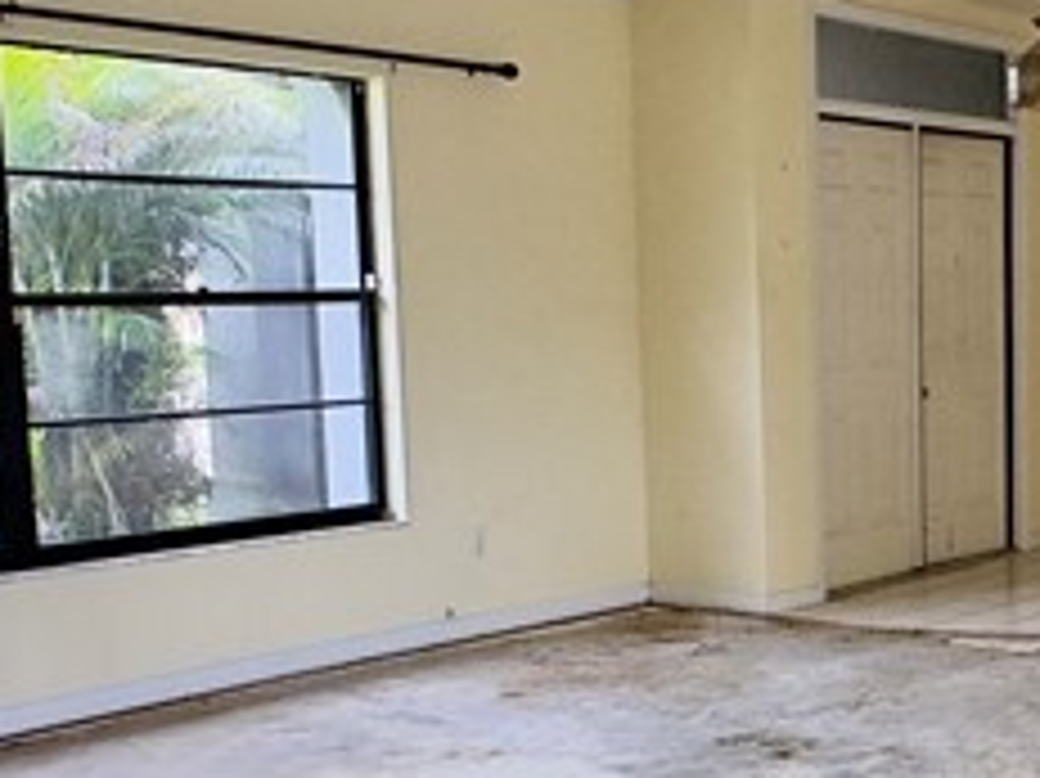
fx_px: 1862
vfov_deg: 23.5
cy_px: 531
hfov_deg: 29.0
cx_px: 1067
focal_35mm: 62
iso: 160
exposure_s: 1/120
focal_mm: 2.22
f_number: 2.2
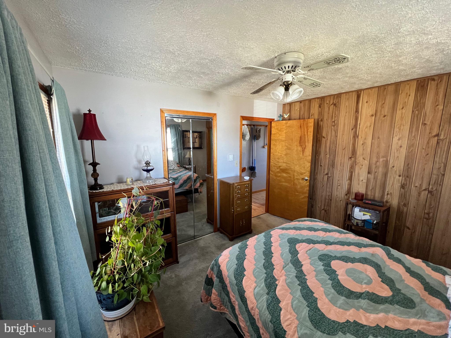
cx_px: 226
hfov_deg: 106.2
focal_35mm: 13
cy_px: 169
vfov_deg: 89.9
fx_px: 169
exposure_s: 1/60
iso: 250
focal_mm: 1.57
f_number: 1.8
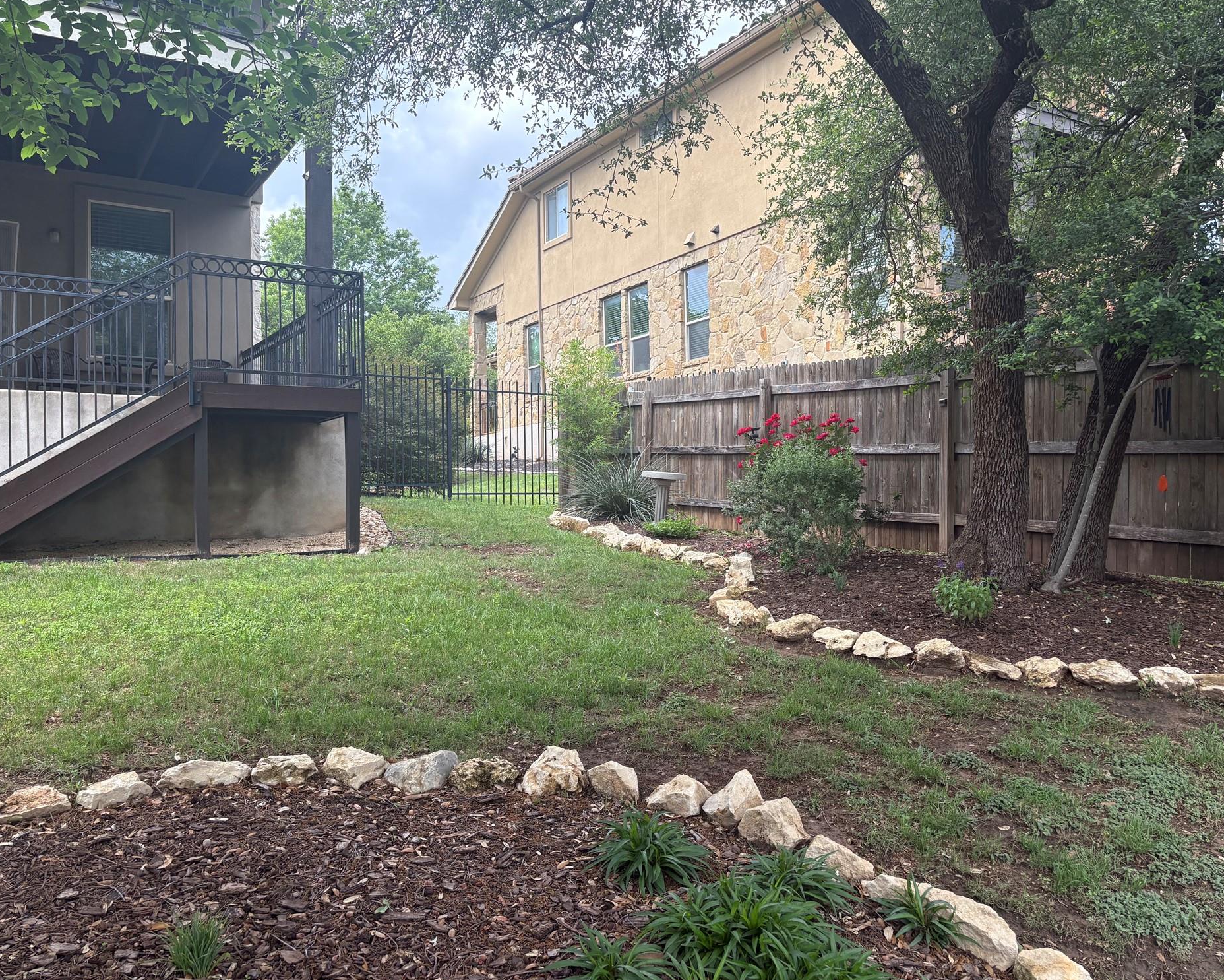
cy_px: 491
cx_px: 629
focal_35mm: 28
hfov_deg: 62.2
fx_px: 1014
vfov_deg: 51.5
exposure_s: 1/973
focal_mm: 5.96
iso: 64
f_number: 1.6
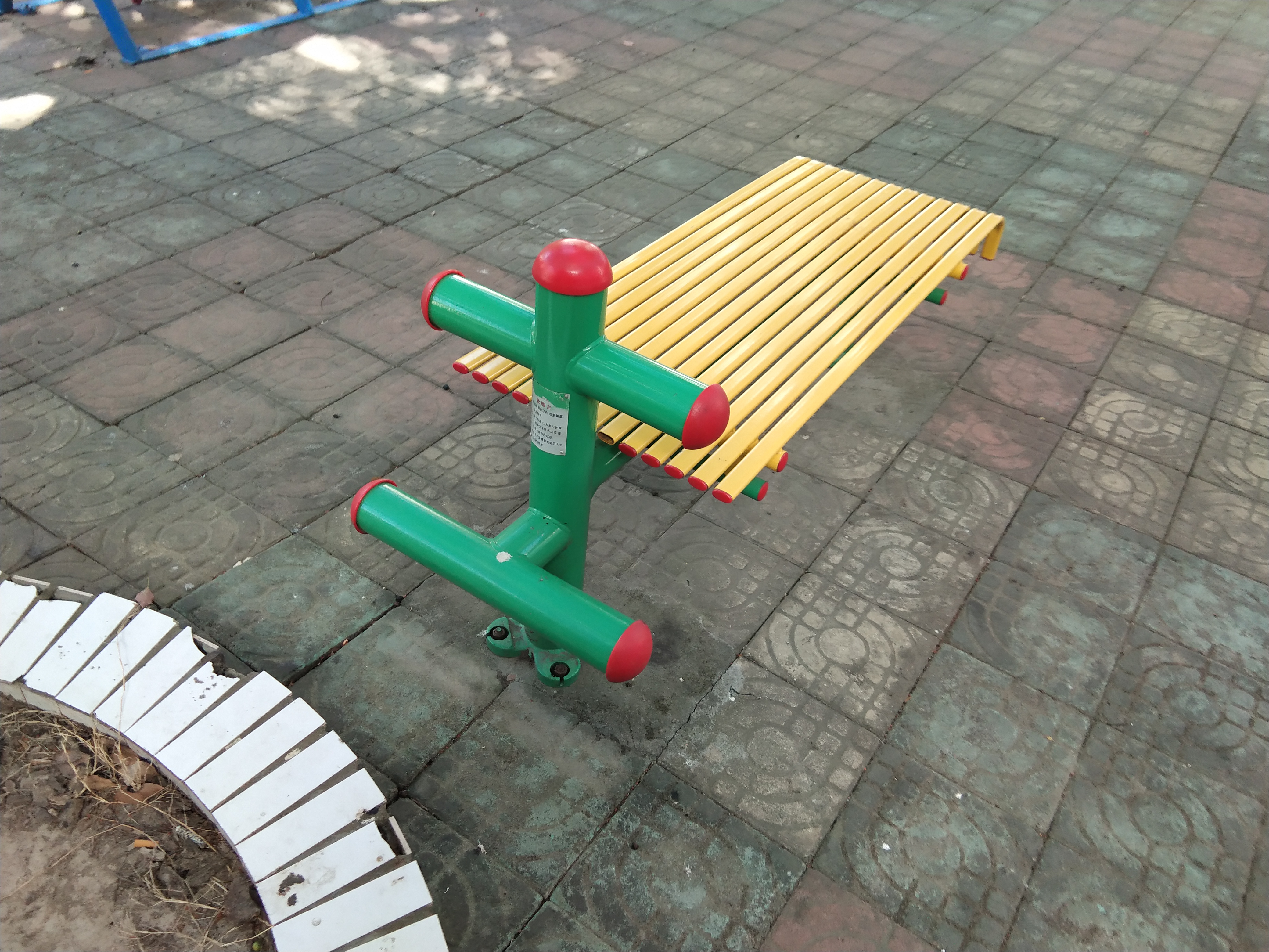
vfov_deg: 45.4
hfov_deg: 58.4
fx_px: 1136
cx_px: 634
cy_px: 476
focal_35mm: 31
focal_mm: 3.69
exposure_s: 1/100
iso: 80
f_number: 2.2
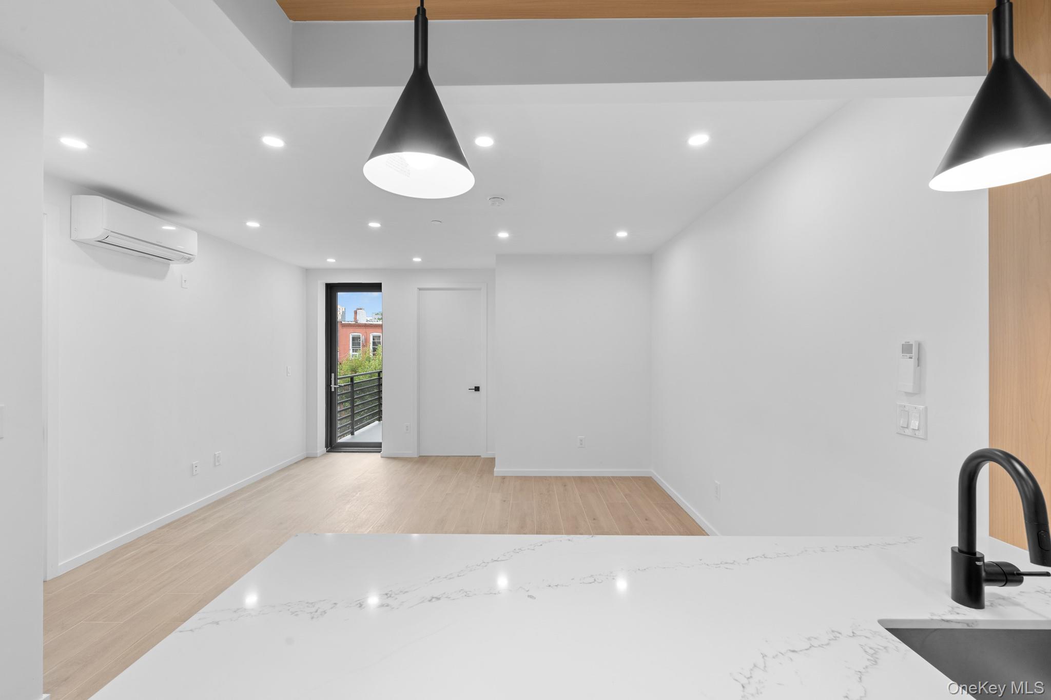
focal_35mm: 14
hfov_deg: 104.3
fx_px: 409
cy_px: 350
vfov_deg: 81.2
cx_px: 526
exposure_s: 1/5
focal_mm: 14
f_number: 10
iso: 400
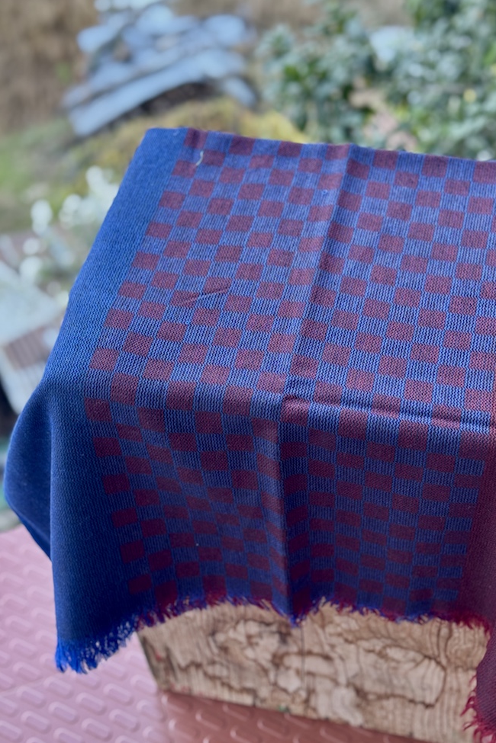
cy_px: 364
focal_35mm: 51
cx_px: 283
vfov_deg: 38.9
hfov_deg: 26.5
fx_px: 1054
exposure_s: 1/60
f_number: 1.78
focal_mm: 6.76
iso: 100
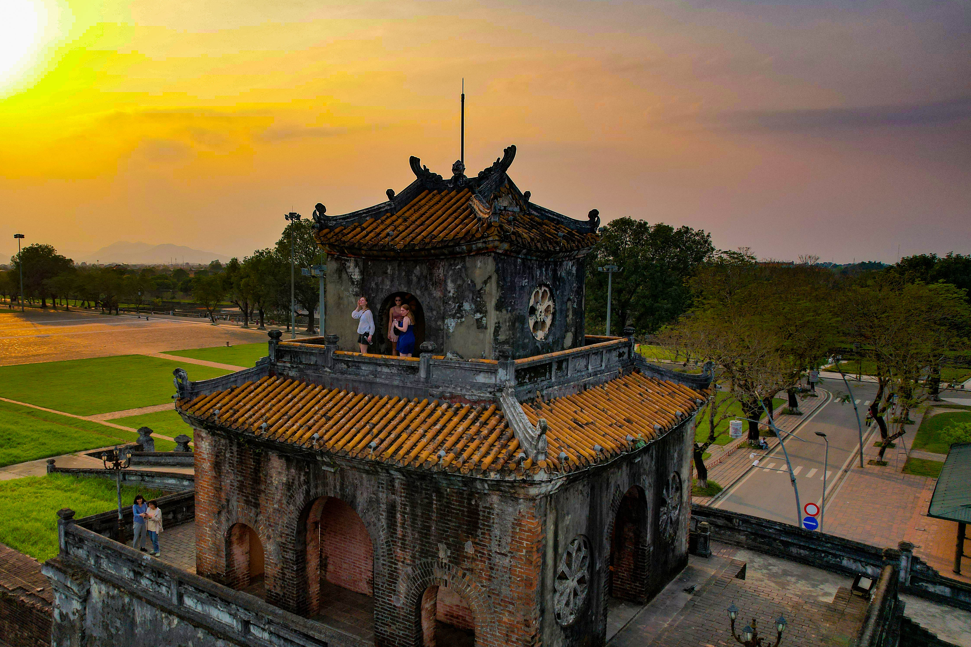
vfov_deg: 47.8
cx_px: 382
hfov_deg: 66.7
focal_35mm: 27
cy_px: 367
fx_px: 728
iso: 100
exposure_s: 1/2000
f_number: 2.8
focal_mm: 8.38
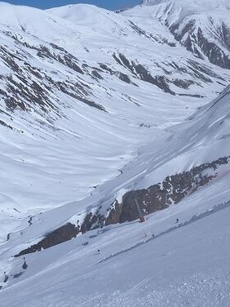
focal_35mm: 63
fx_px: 558
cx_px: 140
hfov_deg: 23.2
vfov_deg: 30.6
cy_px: 117
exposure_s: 1/9804
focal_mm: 5.54
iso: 25
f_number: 1.8
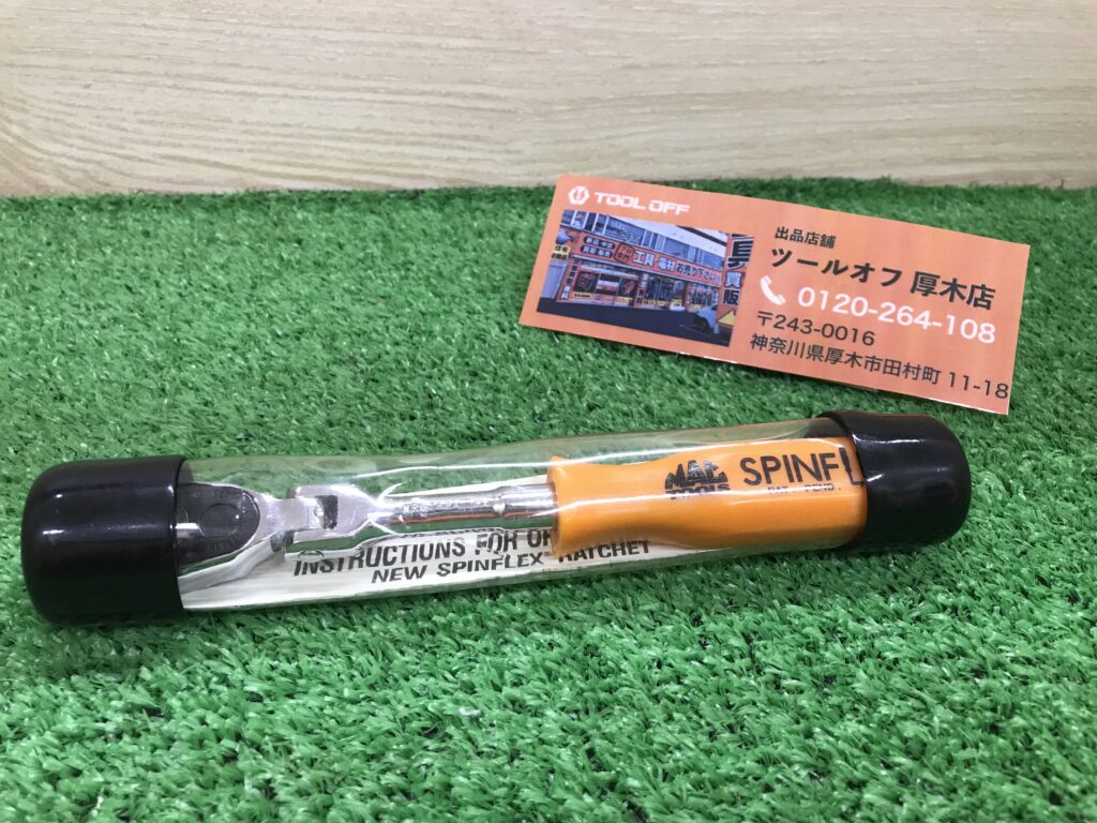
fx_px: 887
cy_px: 412
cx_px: 548
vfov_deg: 49.7
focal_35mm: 28
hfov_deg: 63.4
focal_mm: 3.99
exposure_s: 1/24
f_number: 1.8
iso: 40
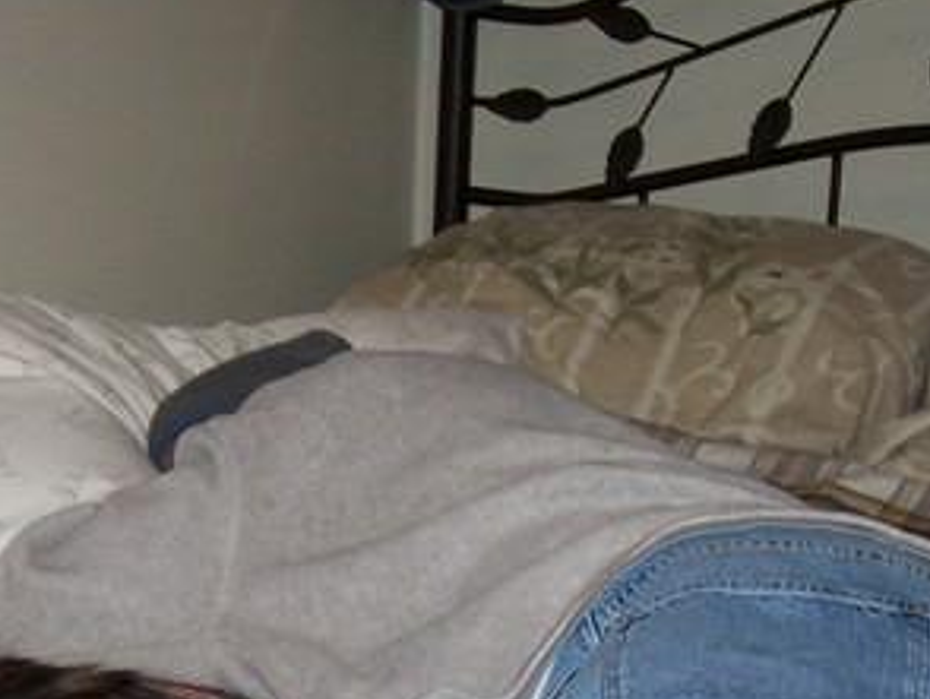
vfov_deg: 14.6
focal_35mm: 100
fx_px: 2689
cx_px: 149
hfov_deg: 19.4
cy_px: 667
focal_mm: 7
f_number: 3
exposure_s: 1/60
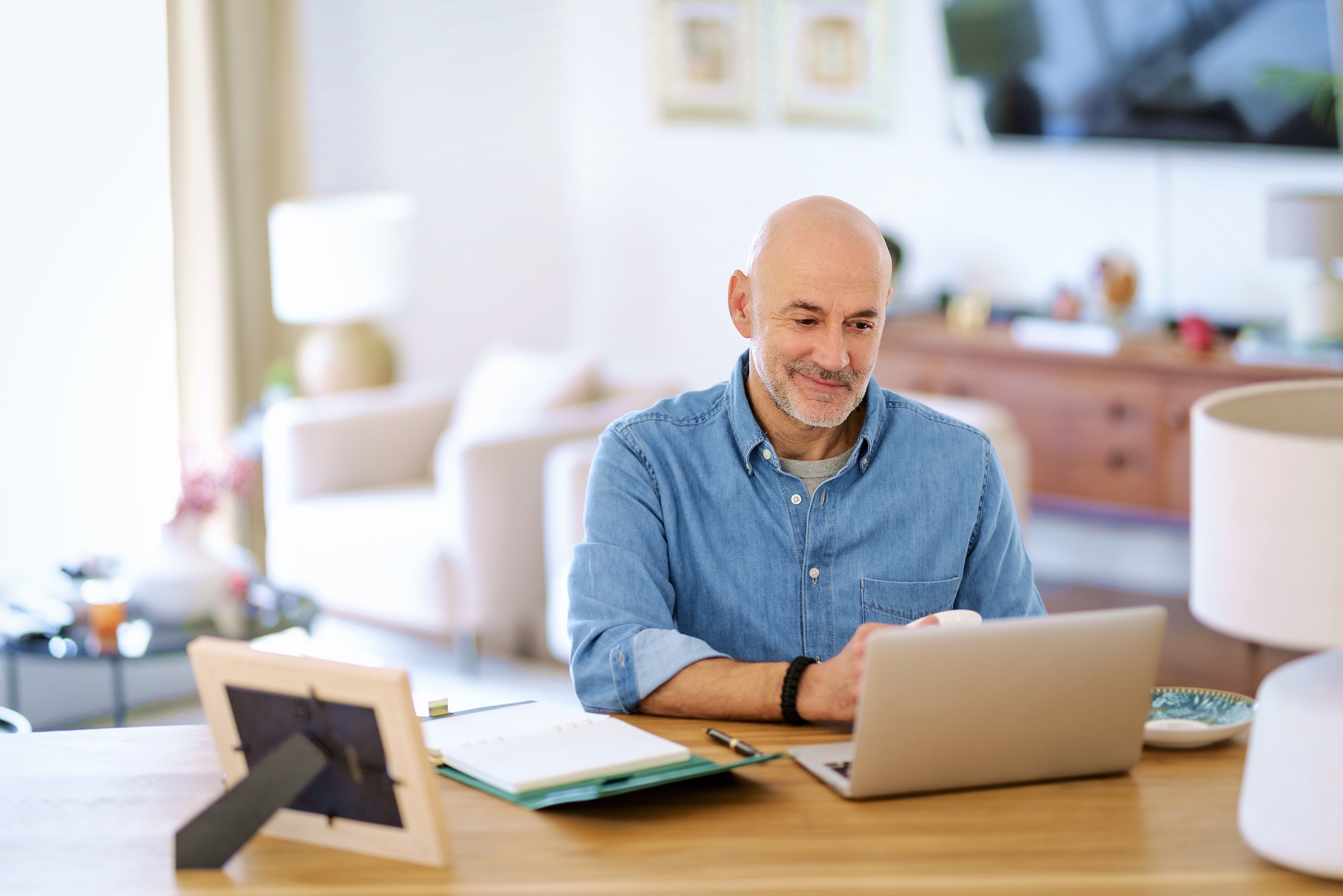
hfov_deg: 23.9
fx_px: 3171
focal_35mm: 85
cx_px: 672
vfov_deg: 16.1
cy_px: 448
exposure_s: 1/160
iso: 320
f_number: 1.4
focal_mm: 85
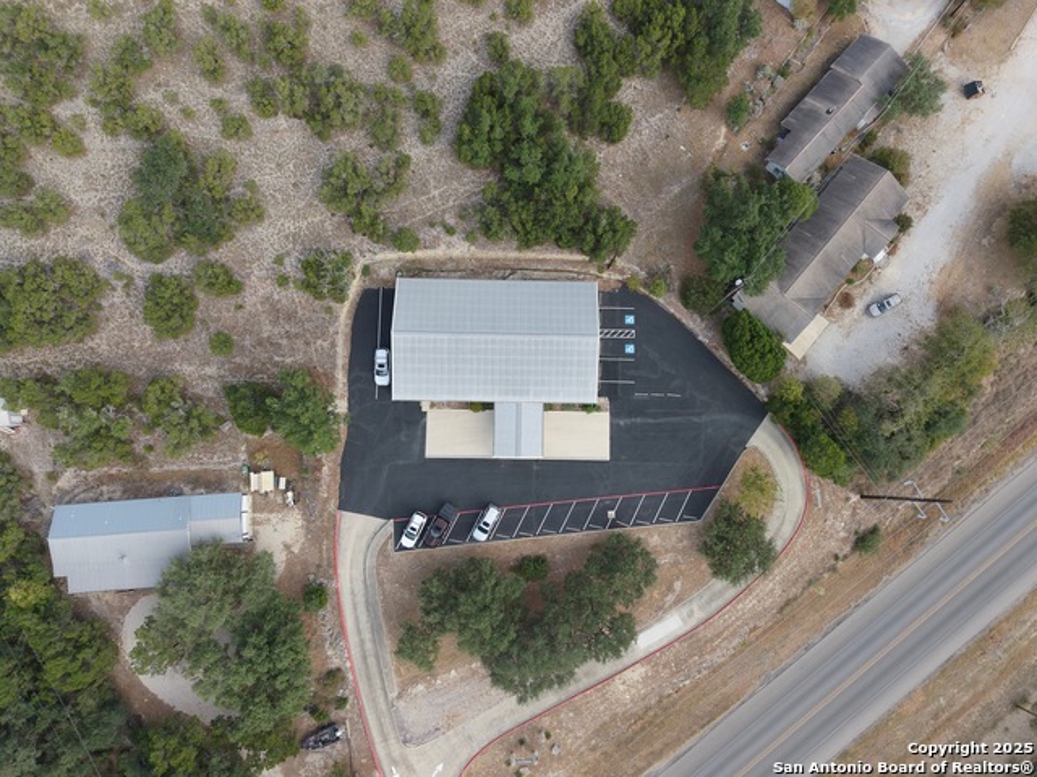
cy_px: 388
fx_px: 719
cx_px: 518
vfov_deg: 56.8
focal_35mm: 24
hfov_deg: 71.6
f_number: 1.8
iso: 100
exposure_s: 1/1000
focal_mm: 8.67
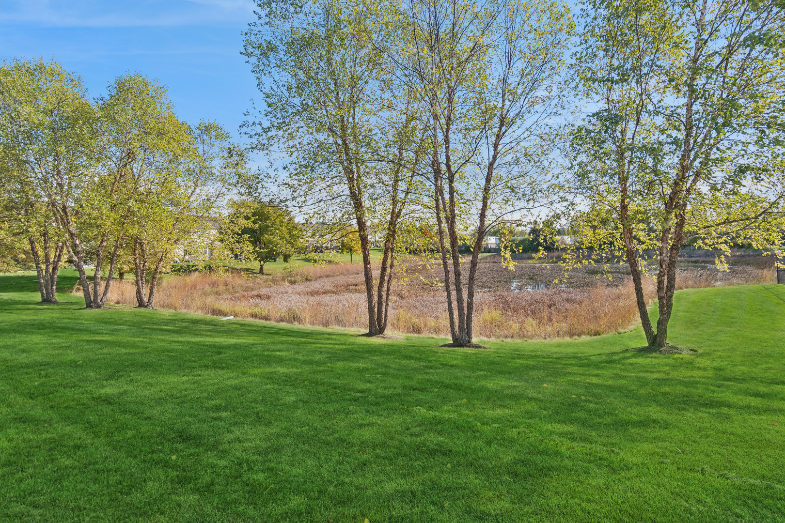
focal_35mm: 18
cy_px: 262
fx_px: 392
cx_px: 392
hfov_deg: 90.0
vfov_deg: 67.4
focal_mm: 12
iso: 250
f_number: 8
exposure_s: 1/160
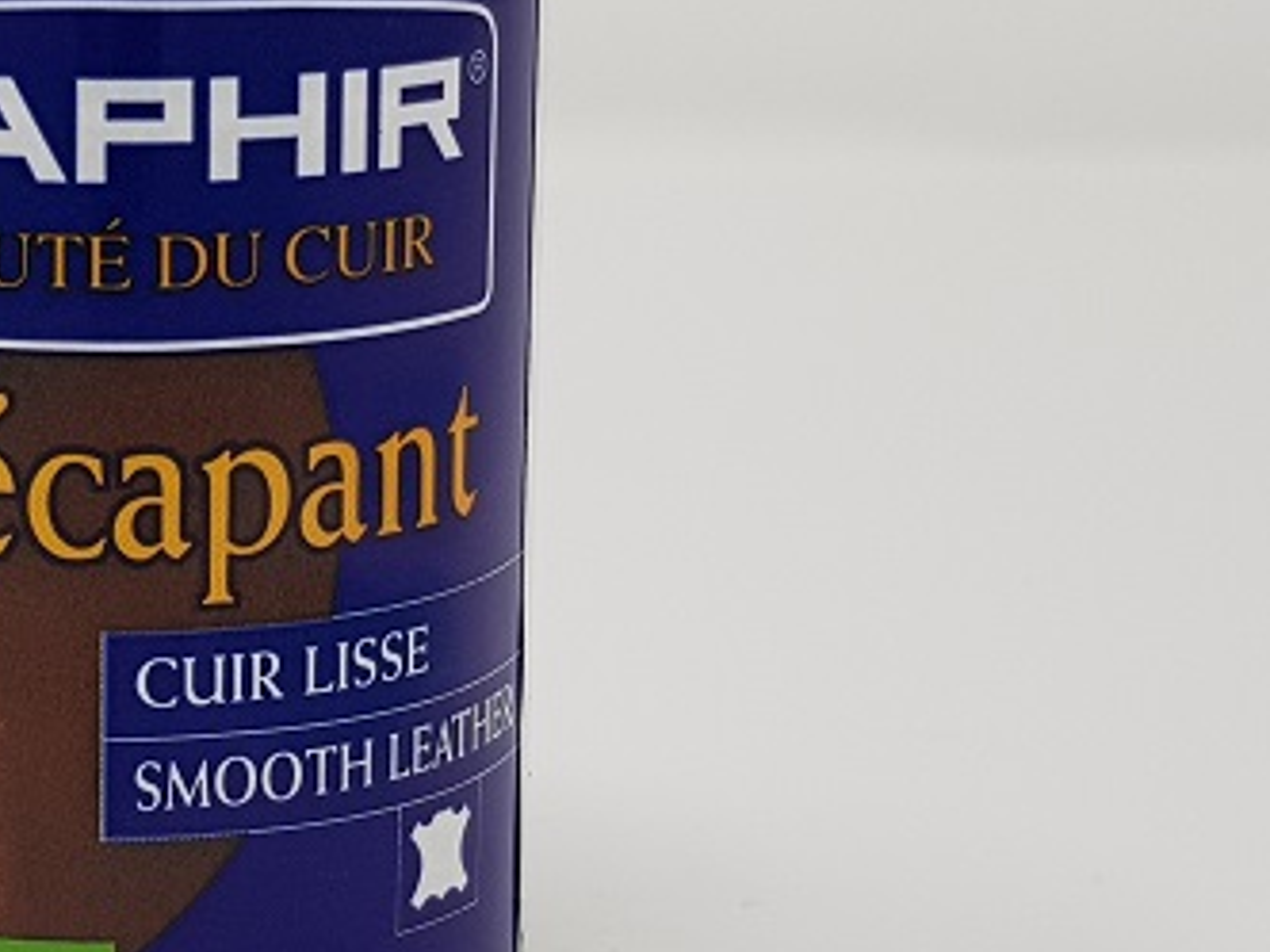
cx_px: 241
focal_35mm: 47
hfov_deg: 38.8
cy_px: 352
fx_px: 1724
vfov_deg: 30.7
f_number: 1.7
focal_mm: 4.2
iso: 40
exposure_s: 1/268
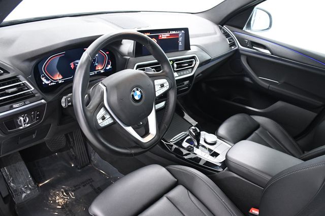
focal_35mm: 27
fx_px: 244
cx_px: 162
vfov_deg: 47.9
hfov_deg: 67.4
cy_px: 108
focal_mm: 18
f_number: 4.5
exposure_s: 1/80
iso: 2500
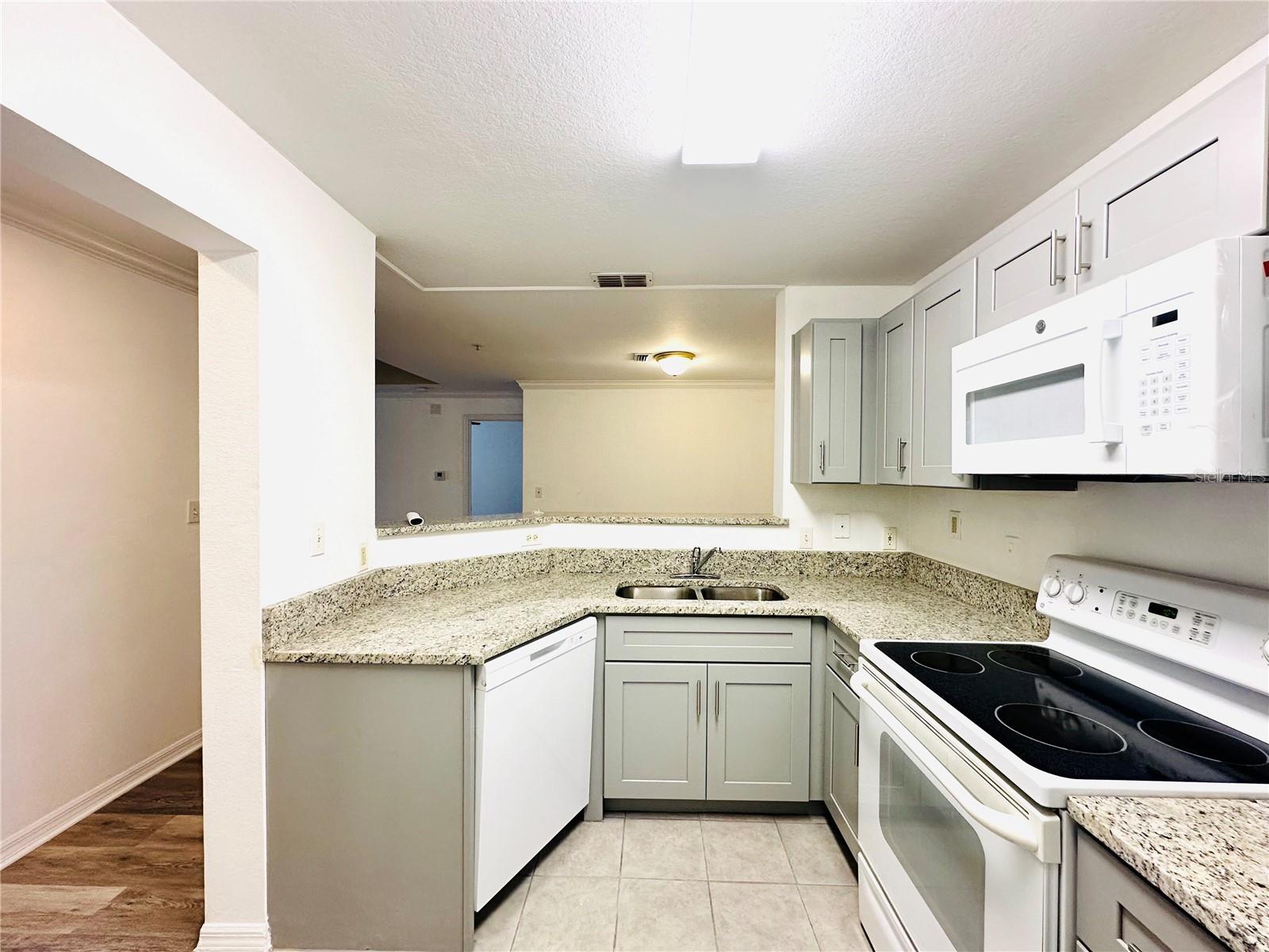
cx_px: 634
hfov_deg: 102.1
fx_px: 513
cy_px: 476
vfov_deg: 85.7
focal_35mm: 14
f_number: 2.2
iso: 160
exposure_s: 1/120
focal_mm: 2.22
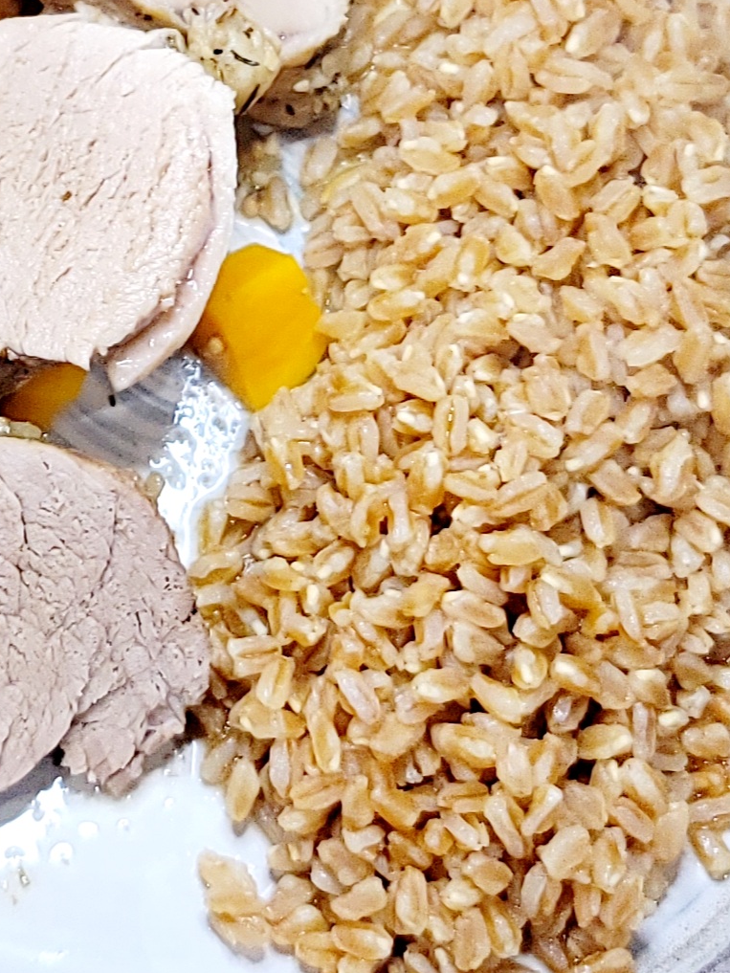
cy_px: 242
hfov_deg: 20.2
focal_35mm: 72
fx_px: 2024
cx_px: 133
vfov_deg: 26.7
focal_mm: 7
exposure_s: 1/60.2
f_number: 1.8
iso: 160
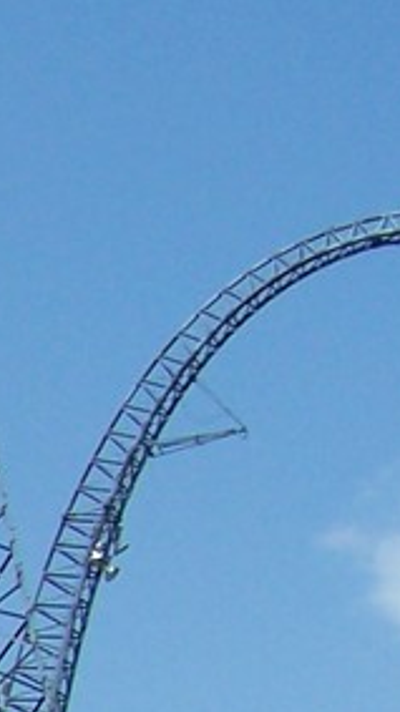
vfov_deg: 11.0
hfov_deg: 5.6
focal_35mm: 187
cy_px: 1149
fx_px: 3529
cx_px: -1177
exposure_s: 1/800
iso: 80
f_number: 5.6
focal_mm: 6.3
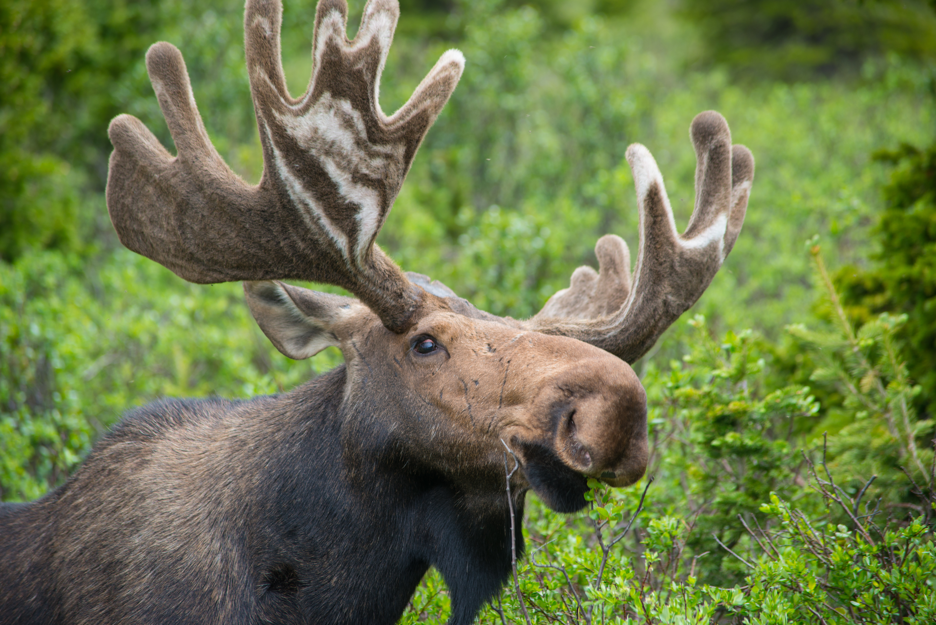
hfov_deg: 11.1
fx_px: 4811
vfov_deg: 7.4
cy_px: 312
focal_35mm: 185
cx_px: 468
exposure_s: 1/200
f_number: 5
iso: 180
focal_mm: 185
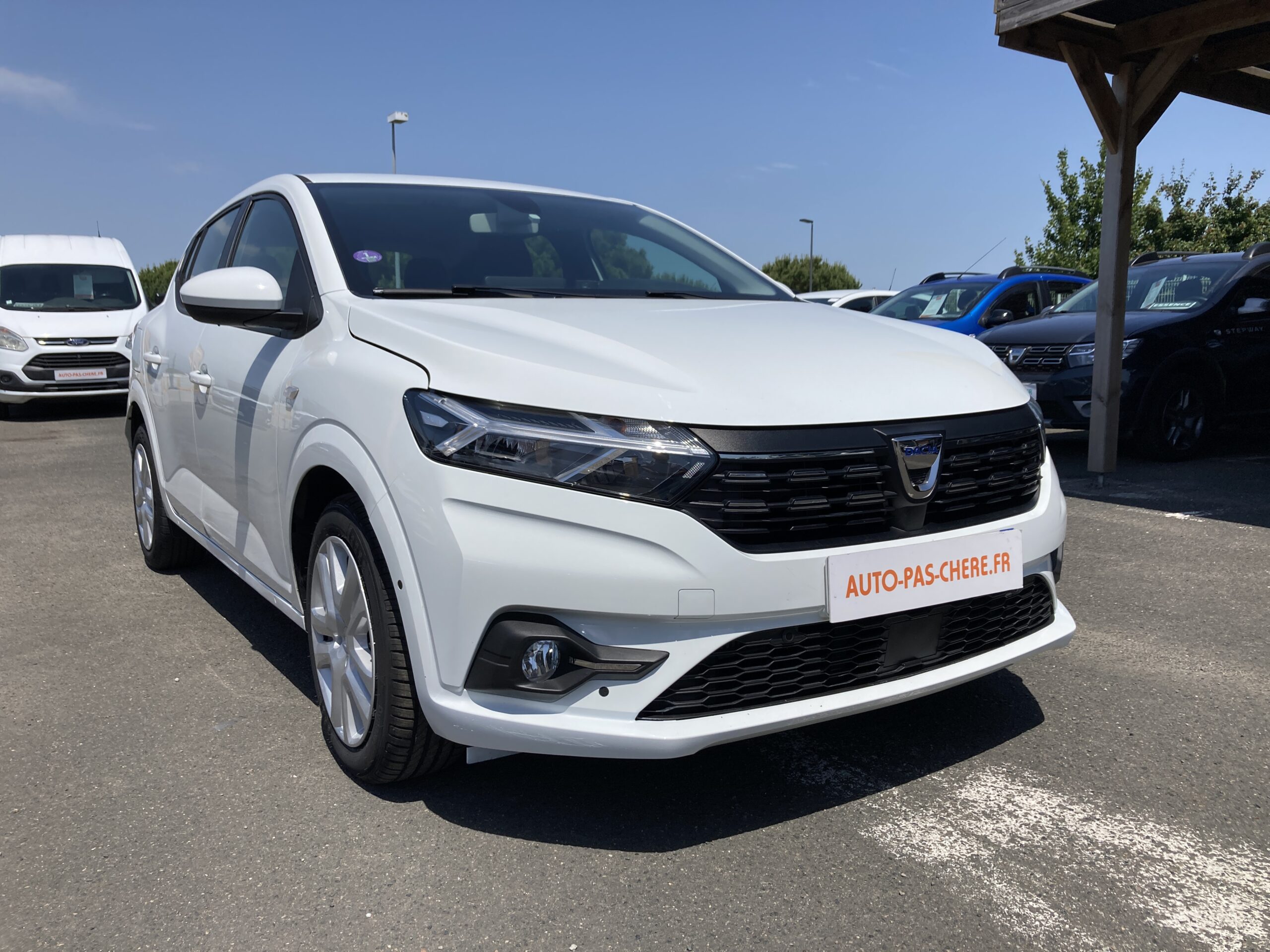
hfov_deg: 63.4
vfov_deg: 49.7
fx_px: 1027
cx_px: 635
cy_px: 476
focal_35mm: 28
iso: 20
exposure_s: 1/4000
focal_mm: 3.99
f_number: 1.8
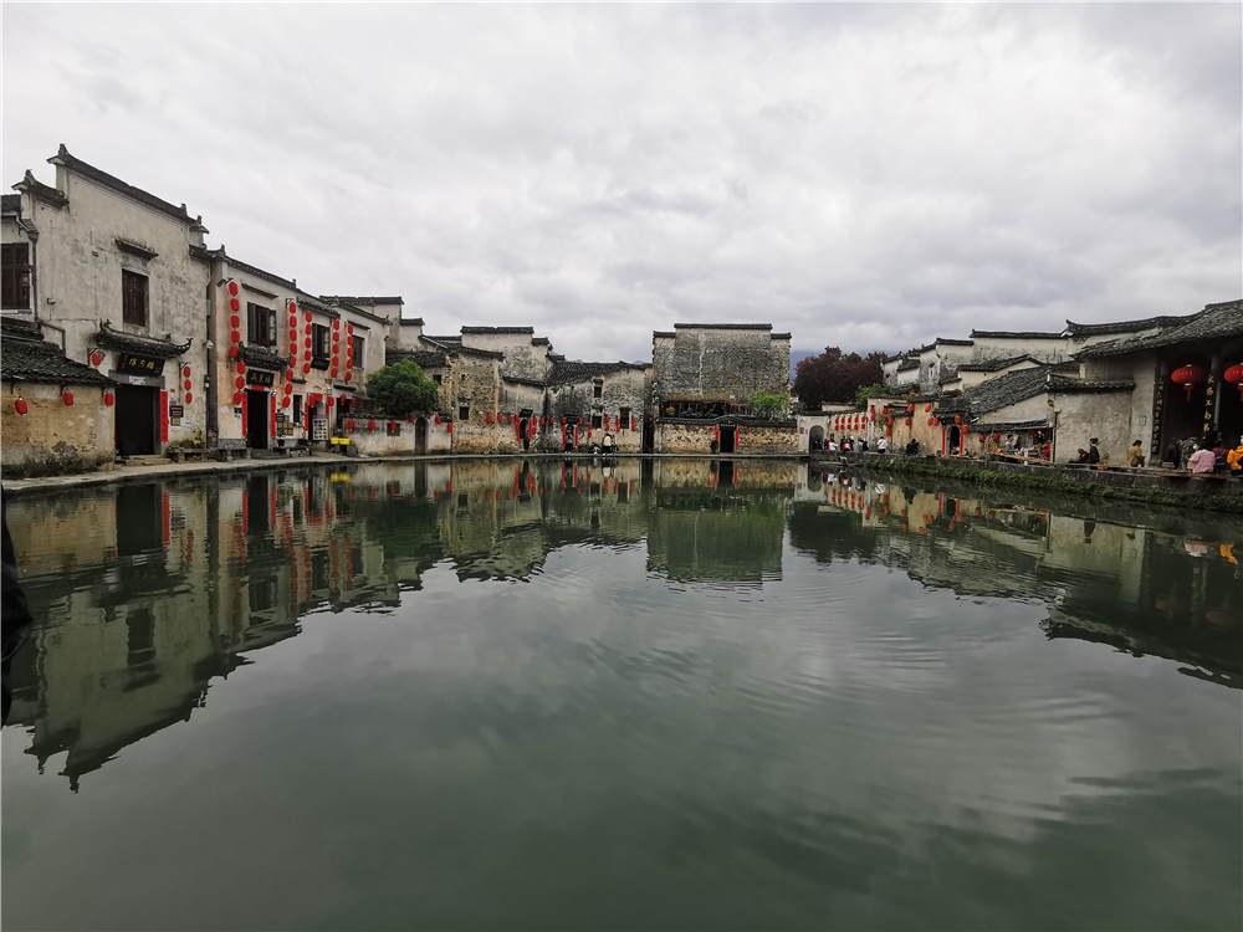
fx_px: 610
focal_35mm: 17
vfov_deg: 74.7
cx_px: 622
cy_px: 466
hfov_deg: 91.0
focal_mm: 2.26
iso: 50
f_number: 2.2
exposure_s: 1/567
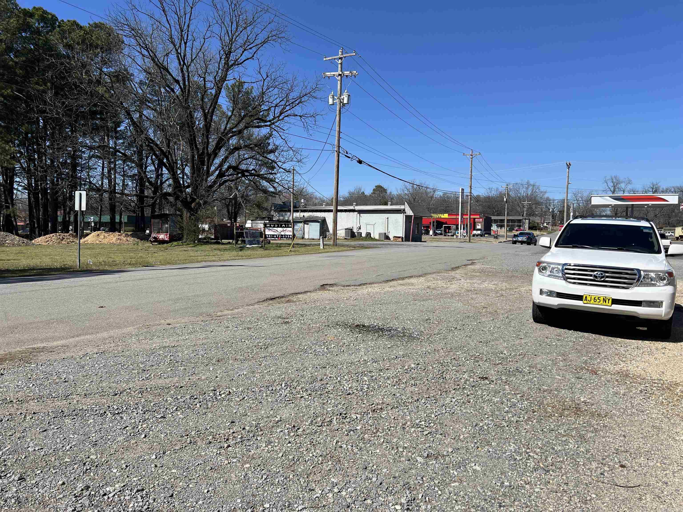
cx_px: 342
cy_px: 256
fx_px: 513
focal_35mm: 26
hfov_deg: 67.3
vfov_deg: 53.1
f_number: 1.5
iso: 50
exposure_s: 1/5882
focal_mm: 5.7
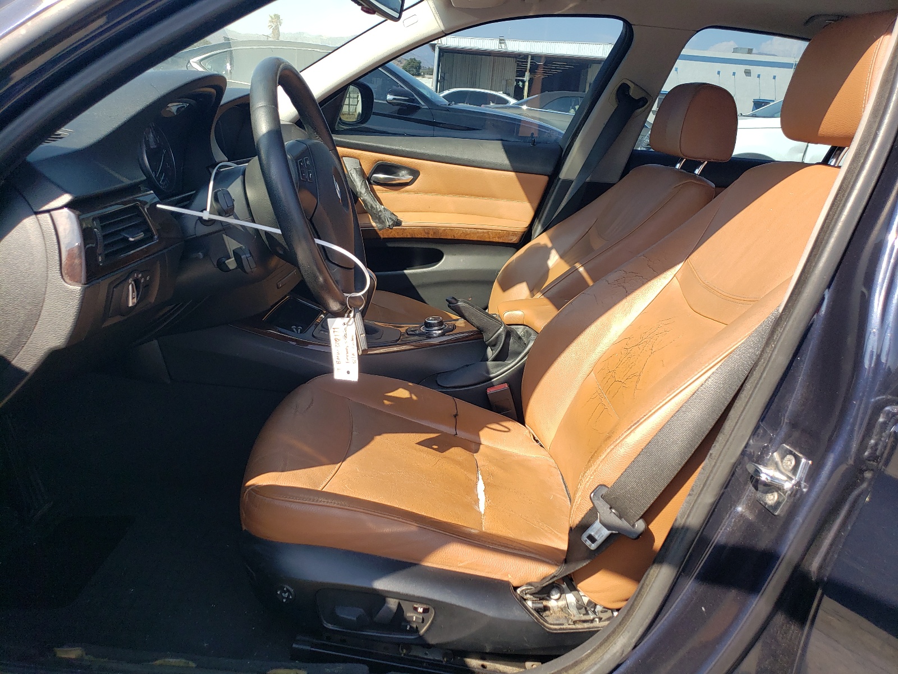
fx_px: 674
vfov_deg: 53.1
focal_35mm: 26
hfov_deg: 67.3
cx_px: 449
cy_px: 337
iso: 50
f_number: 1.5
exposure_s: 1/833
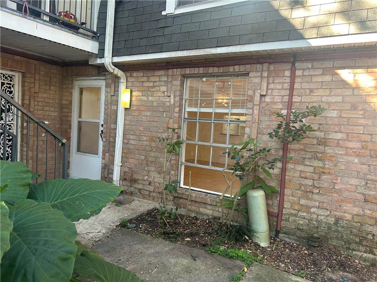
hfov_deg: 67.3
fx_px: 283
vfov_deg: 53.1
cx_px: 188
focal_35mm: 26
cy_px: 141
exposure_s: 1/120
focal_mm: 5.7
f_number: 1.5
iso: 125
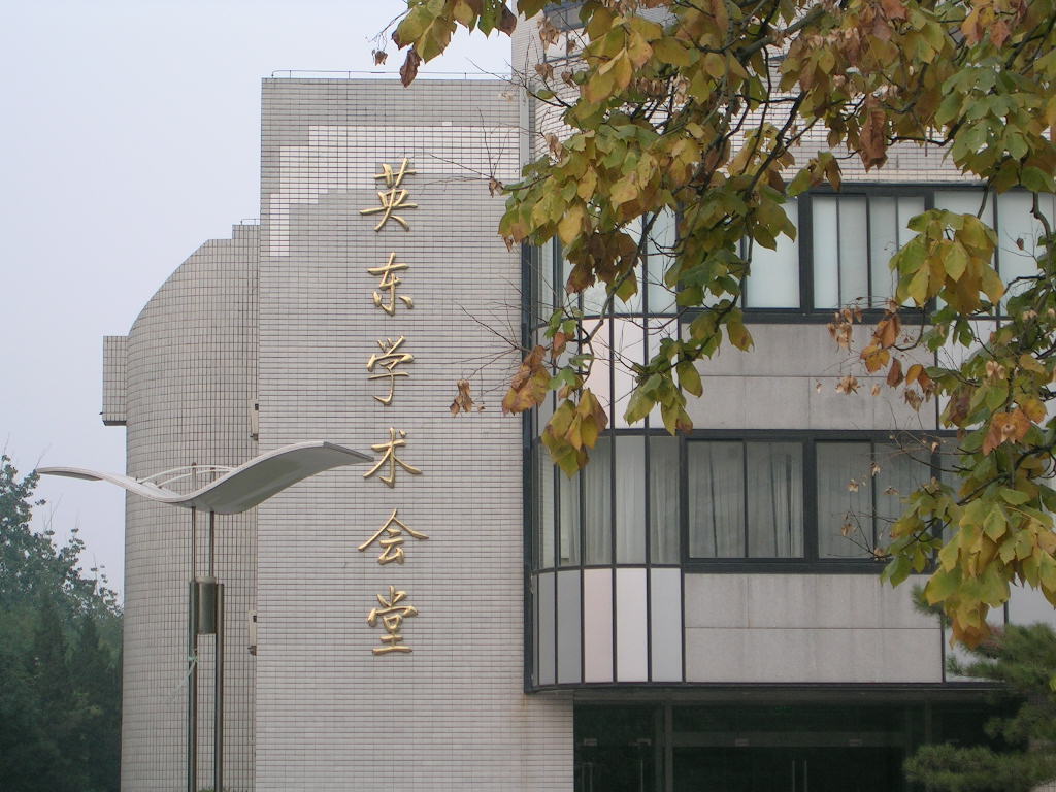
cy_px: 396
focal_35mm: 105
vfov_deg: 14.1
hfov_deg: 18.7
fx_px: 3203
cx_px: 528
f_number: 4.9
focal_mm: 16.2
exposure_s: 1/84.4
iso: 50
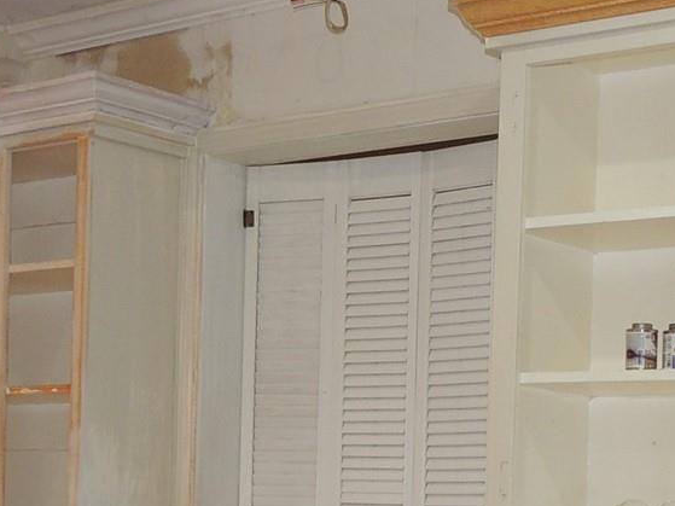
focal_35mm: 88
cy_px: 475
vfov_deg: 16.5
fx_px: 1716
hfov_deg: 22.3
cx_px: 361
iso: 200
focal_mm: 4.3
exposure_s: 1/30
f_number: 3
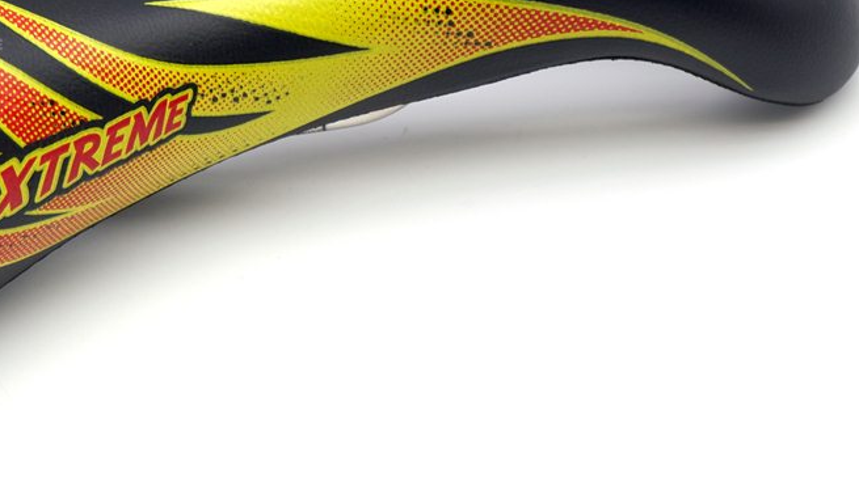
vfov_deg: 8.9
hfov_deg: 15.6
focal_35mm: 136
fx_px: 3097
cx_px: 38
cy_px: 1
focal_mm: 42
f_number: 8
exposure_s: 1/60
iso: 200
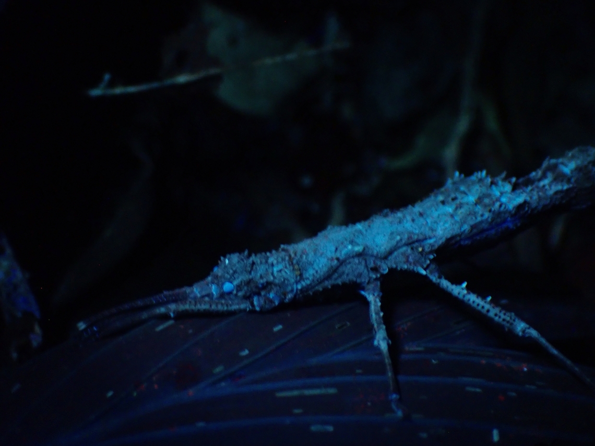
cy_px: 223
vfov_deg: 23.7
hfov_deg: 31.2
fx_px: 1066
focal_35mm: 62
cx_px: 298
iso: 1000
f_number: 3.6
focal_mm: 11.09
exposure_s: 1/8
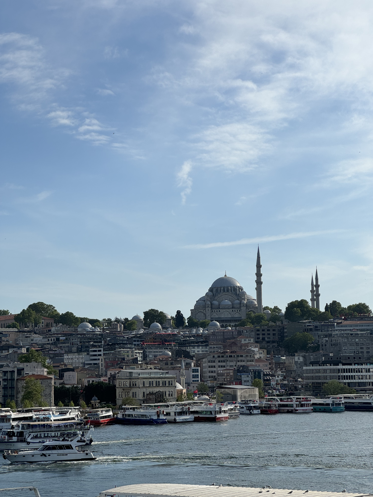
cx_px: 186
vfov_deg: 25.3
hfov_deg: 19.1
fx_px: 1106
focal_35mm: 77
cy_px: 248
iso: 25
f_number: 2.8
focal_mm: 9
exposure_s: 1/1672
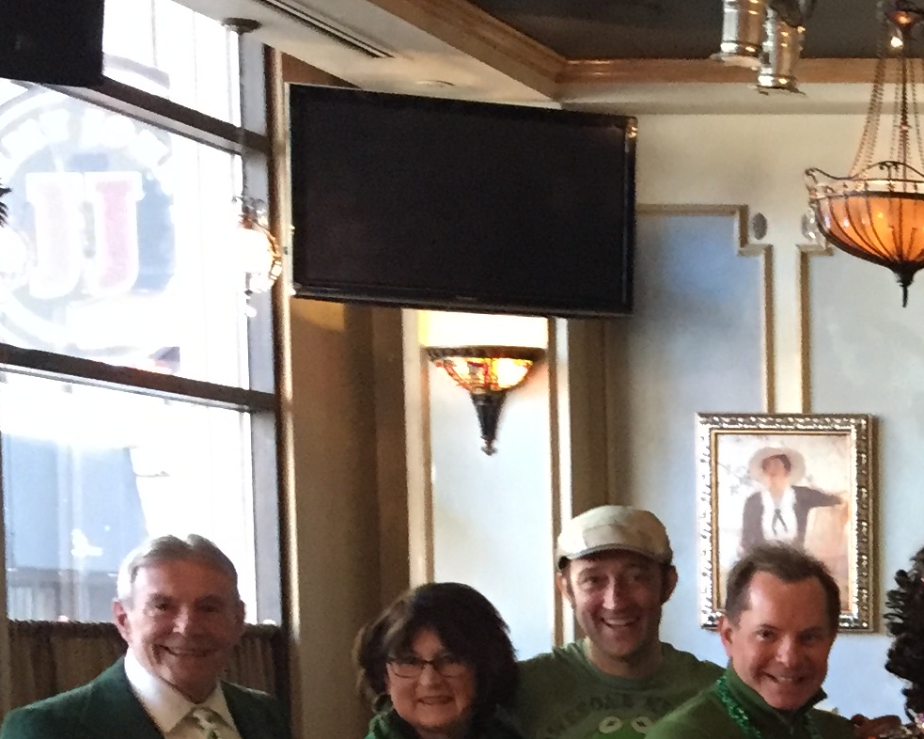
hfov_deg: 18.3
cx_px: 1355
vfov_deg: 15.7
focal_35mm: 94
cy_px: 894
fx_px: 2570
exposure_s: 1/24
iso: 250
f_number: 2.2
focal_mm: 4.15
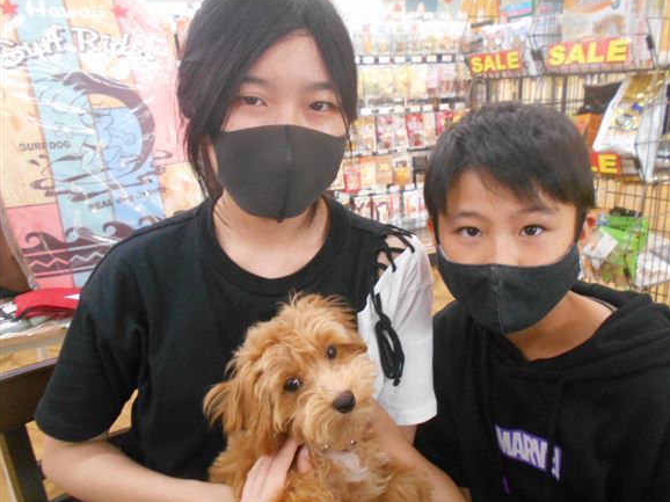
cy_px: 247
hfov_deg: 65.3
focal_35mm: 27
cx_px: 347
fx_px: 522
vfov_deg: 51.3
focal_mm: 4.6
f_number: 3.2
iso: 720
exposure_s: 1/60
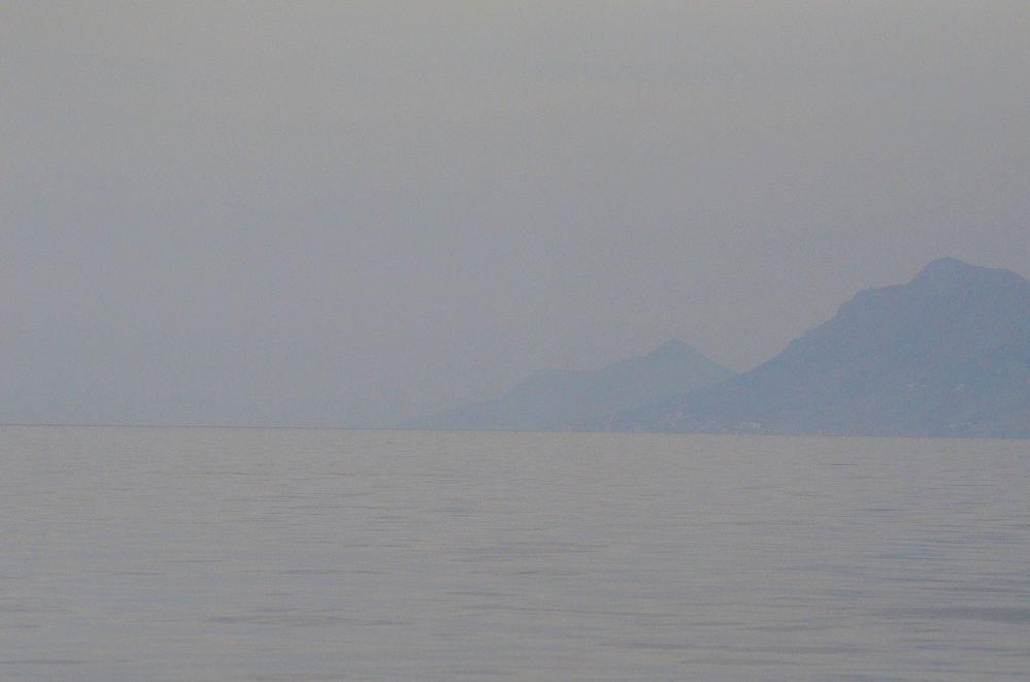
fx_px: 5780
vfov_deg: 6.7
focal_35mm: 202
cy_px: 341
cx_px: 515
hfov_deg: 10.2
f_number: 6.3
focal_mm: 135
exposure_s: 1/8000
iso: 2000
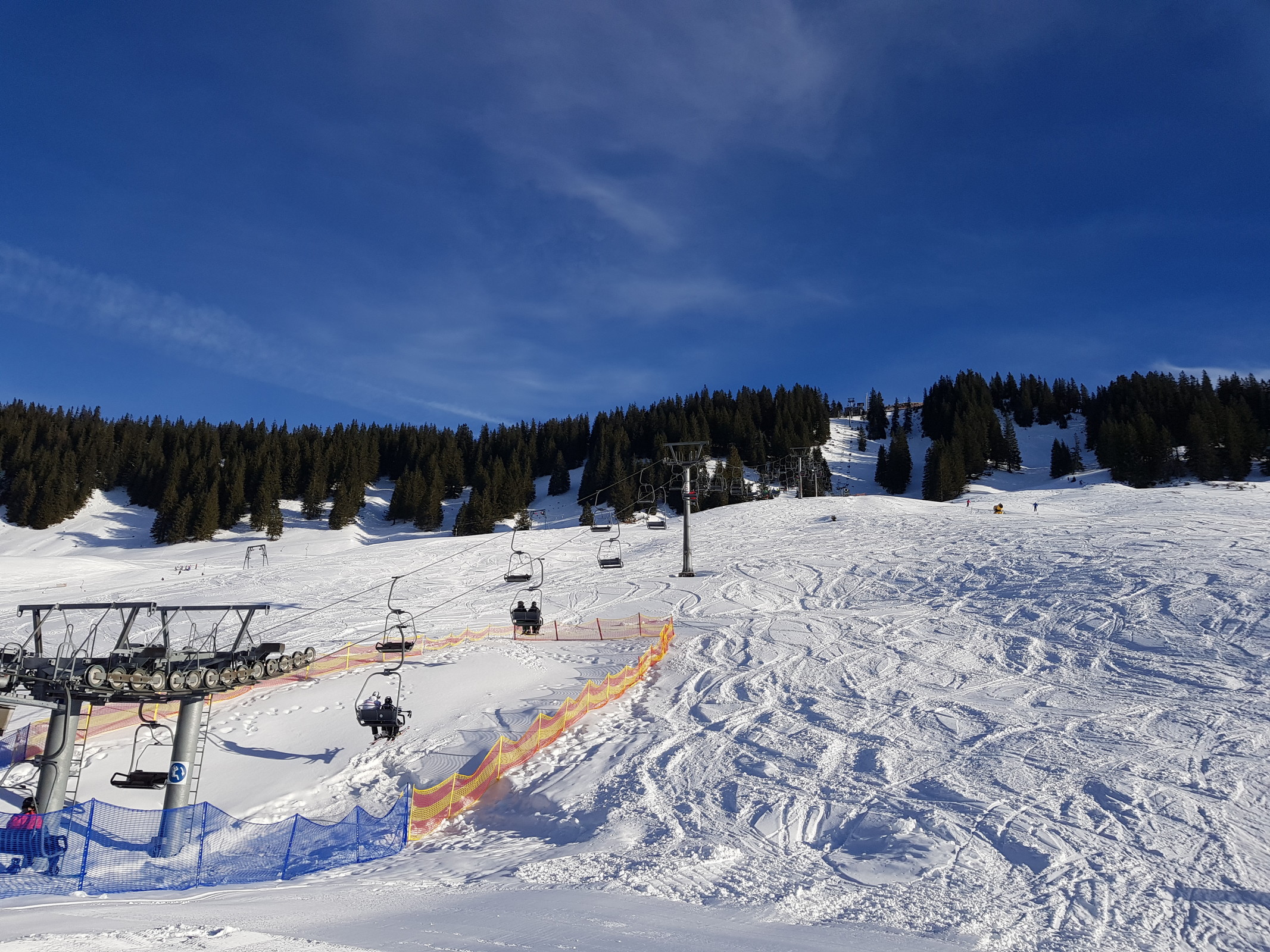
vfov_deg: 53.1
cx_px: 635
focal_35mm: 26
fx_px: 954
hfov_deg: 67.3
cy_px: 476
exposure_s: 1/3592
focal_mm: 4.2
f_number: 1.7
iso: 40
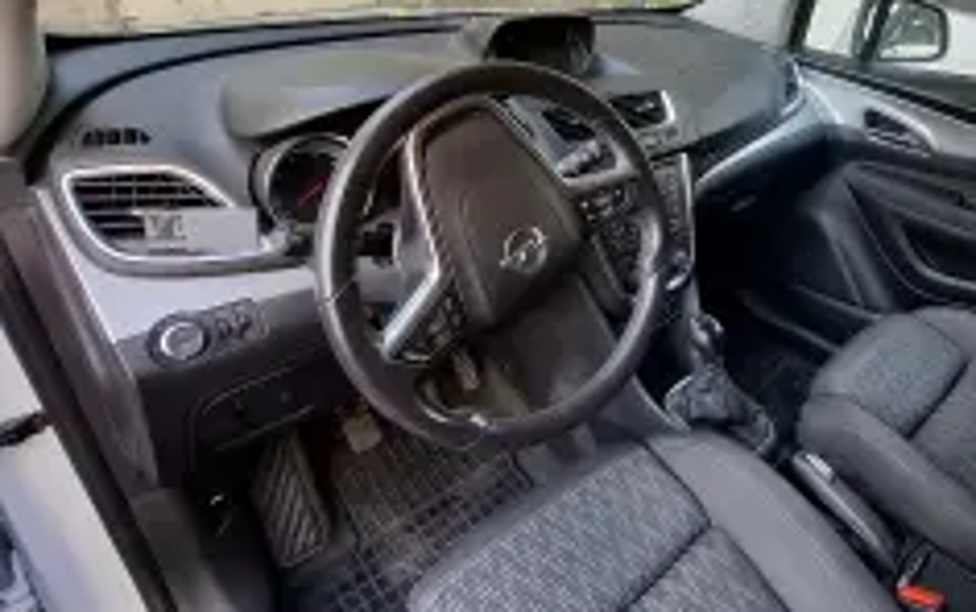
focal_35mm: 21
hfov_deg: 79.7
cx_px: 645
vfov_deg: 56.8
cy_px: 236
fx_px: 559
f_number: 2.2
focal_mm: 1.74
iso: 64
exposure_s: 1/50
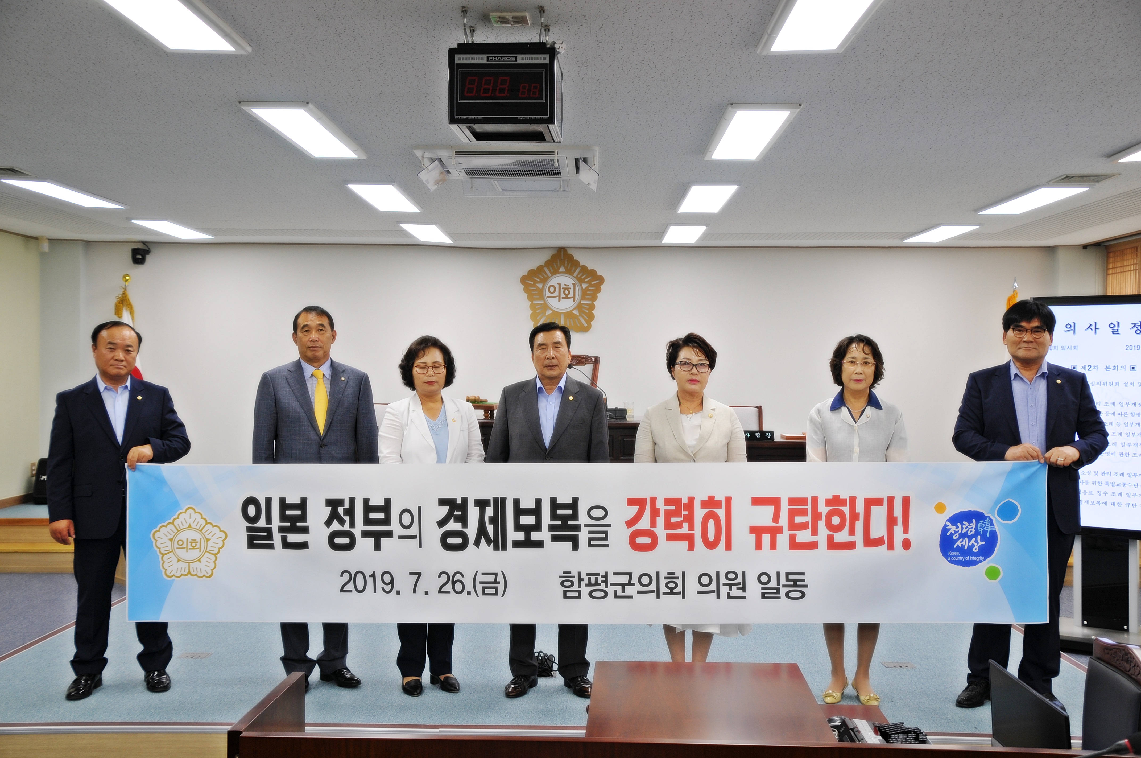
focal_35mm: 39
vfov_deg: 34.1
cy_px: 379
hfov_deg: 49.6
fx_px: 1235
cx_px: 570
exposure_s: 1/30
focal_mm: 26
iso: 200
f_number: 3.8
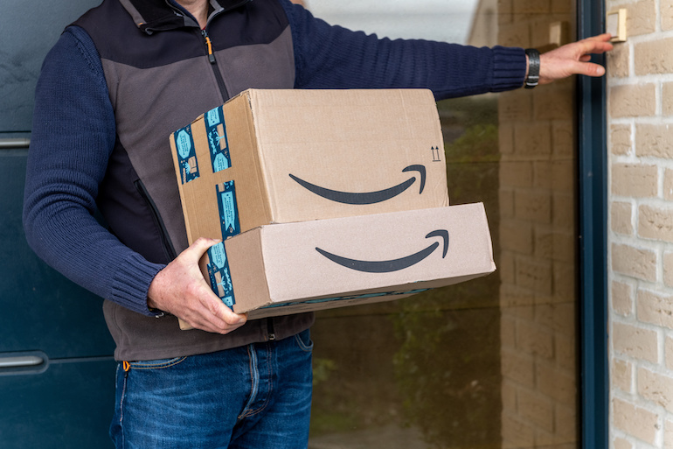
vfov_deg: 19.4
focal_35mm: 70
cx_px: 336
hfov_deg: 28.8
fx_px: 1308
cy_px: 224
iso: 400
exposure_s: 1/30
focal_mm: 70
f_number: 5.6
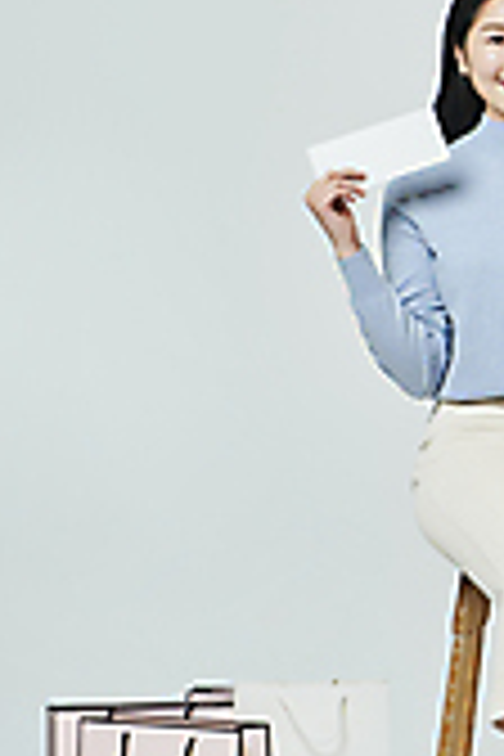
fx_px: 2793
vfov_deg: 15.3
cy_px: 184
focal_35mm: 133
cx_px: 583
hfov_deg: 10.2
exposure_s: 1/125
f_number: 11
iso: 100
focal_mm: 56
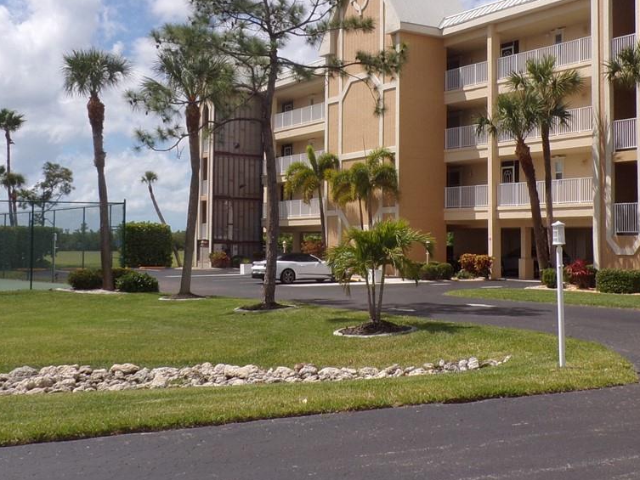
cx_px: 348
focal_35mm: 51
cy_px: 179
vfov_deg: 28.5
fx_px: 943
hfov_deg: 37.5
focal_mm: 4.3
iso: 80
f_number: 5.8
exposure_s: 1/500
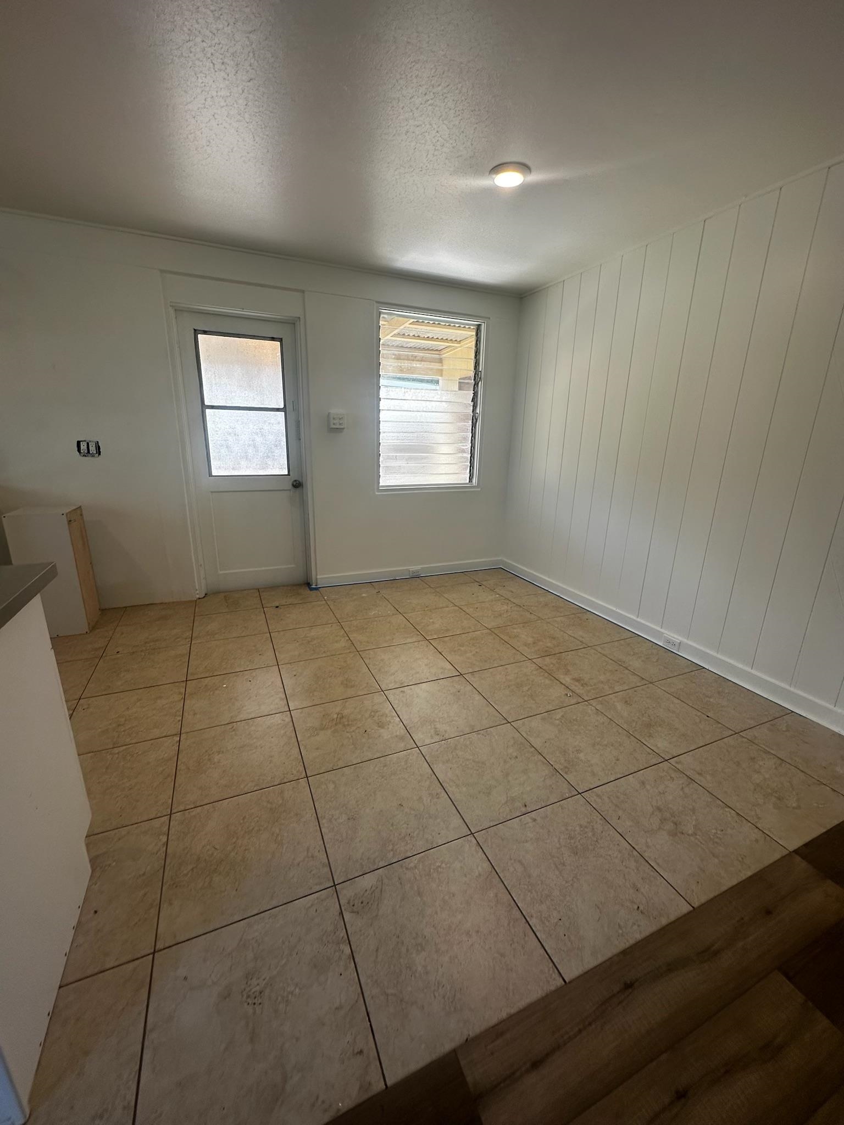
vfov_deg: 102.1
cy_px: 562
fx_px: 455
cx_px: 422
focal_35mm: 14
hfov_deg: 85.7
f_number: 2.2
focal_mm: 2.22
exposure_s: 1/107
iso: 40
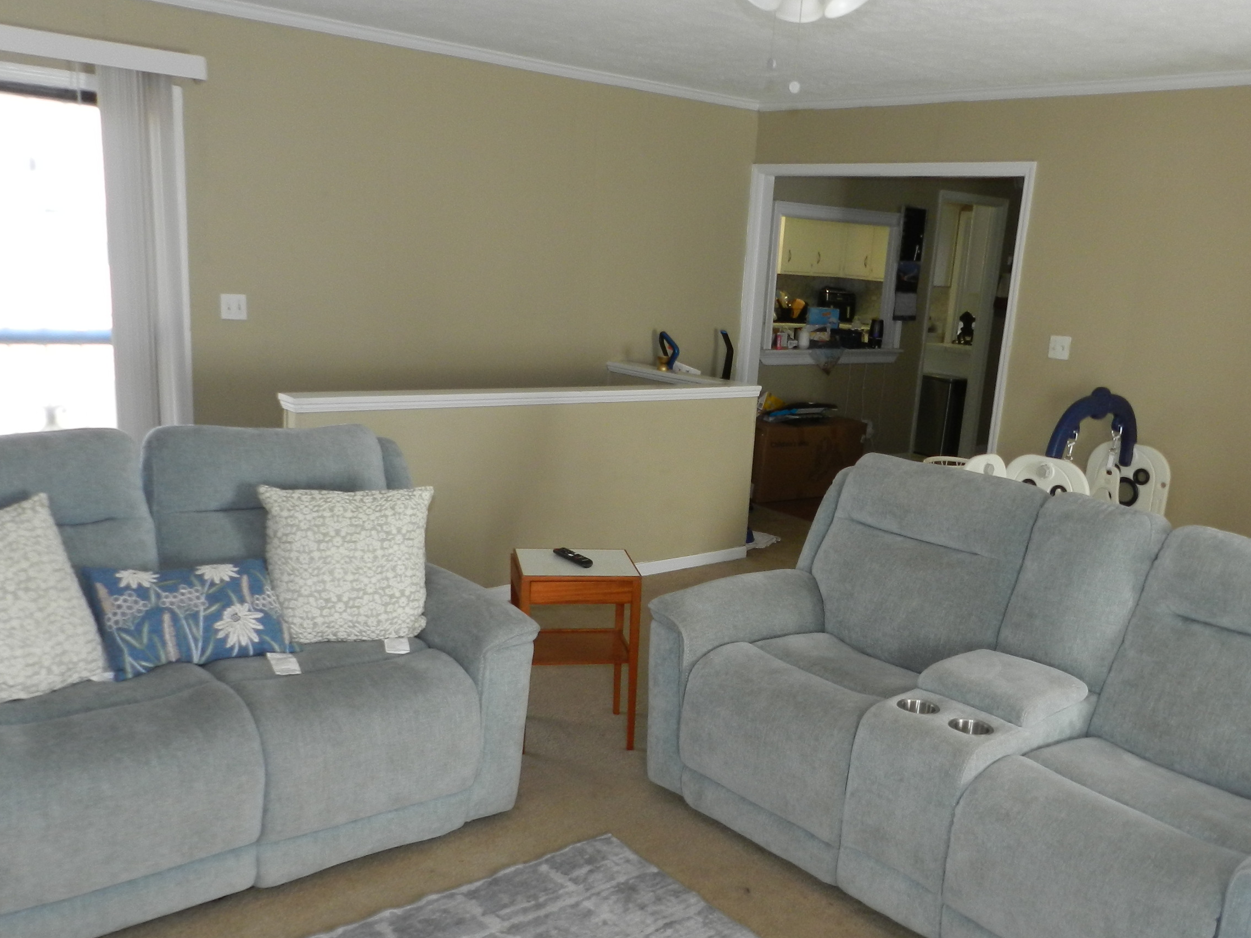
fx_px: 1120
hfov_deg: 58.2
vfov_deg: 45.3
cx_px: 686
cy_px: 539
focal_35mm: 31
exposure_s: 1/50
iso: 200
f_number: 3.4
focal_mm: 4
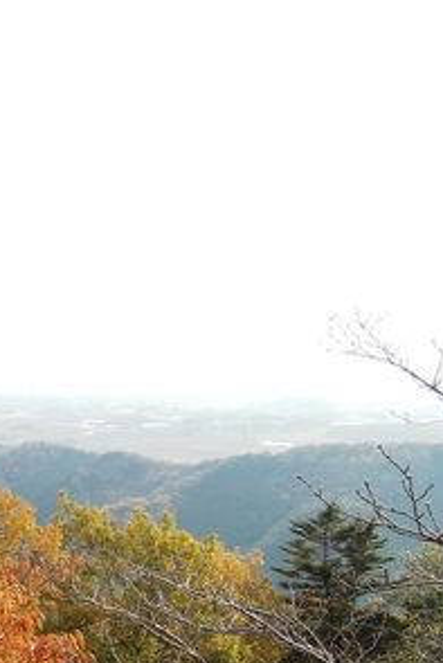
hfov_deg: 23.6
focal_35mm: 55
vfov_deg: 35.0
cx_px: -4
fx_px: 1014
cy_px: 534
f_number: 2.8
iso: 160
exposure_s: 1/640
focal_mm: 4.3
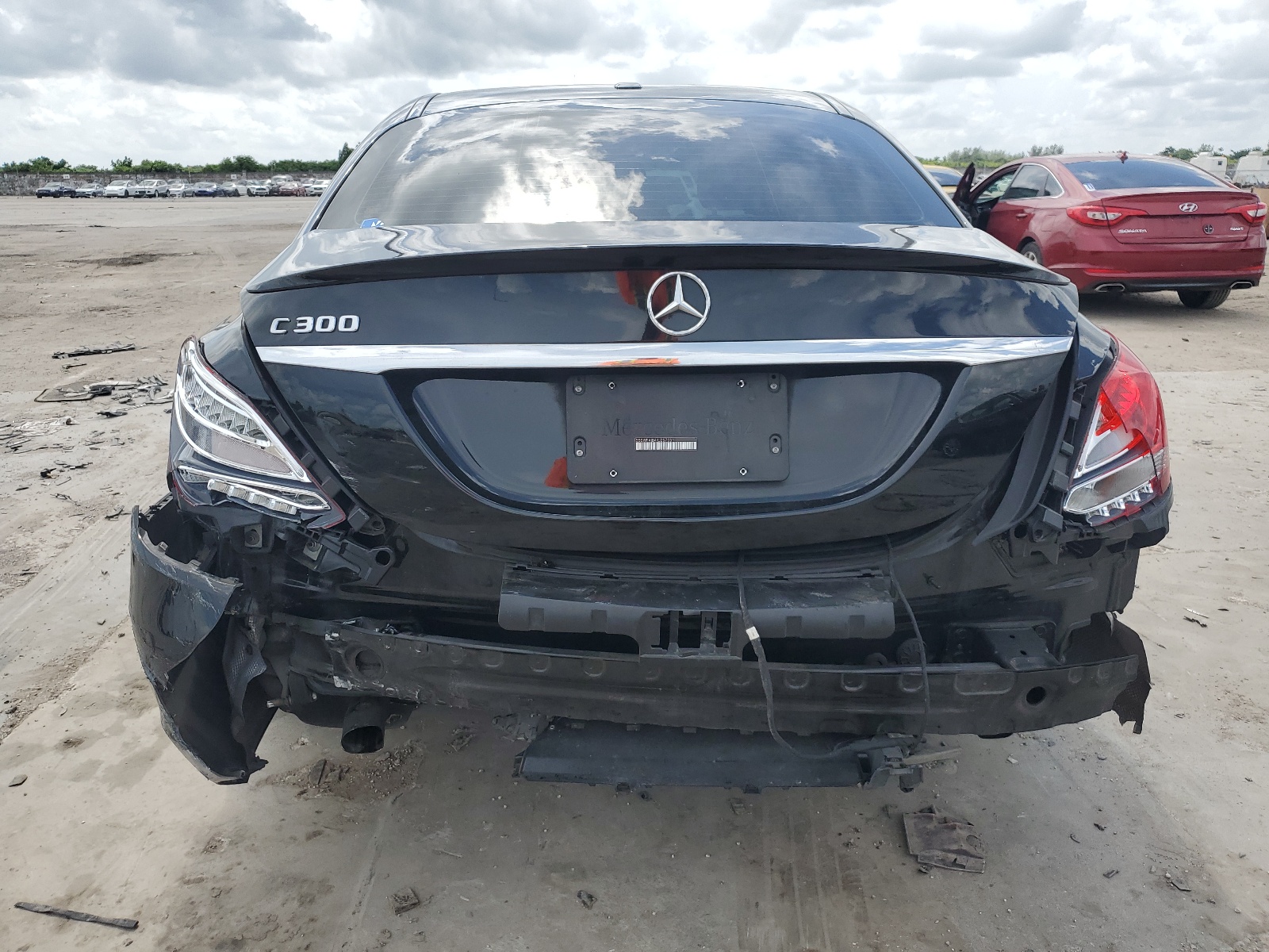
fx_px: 953
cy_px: 476
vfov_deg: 53.1
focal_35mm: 26
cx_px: 634
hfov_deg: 67.3
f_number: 1.5
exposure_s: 1/3333
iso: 50
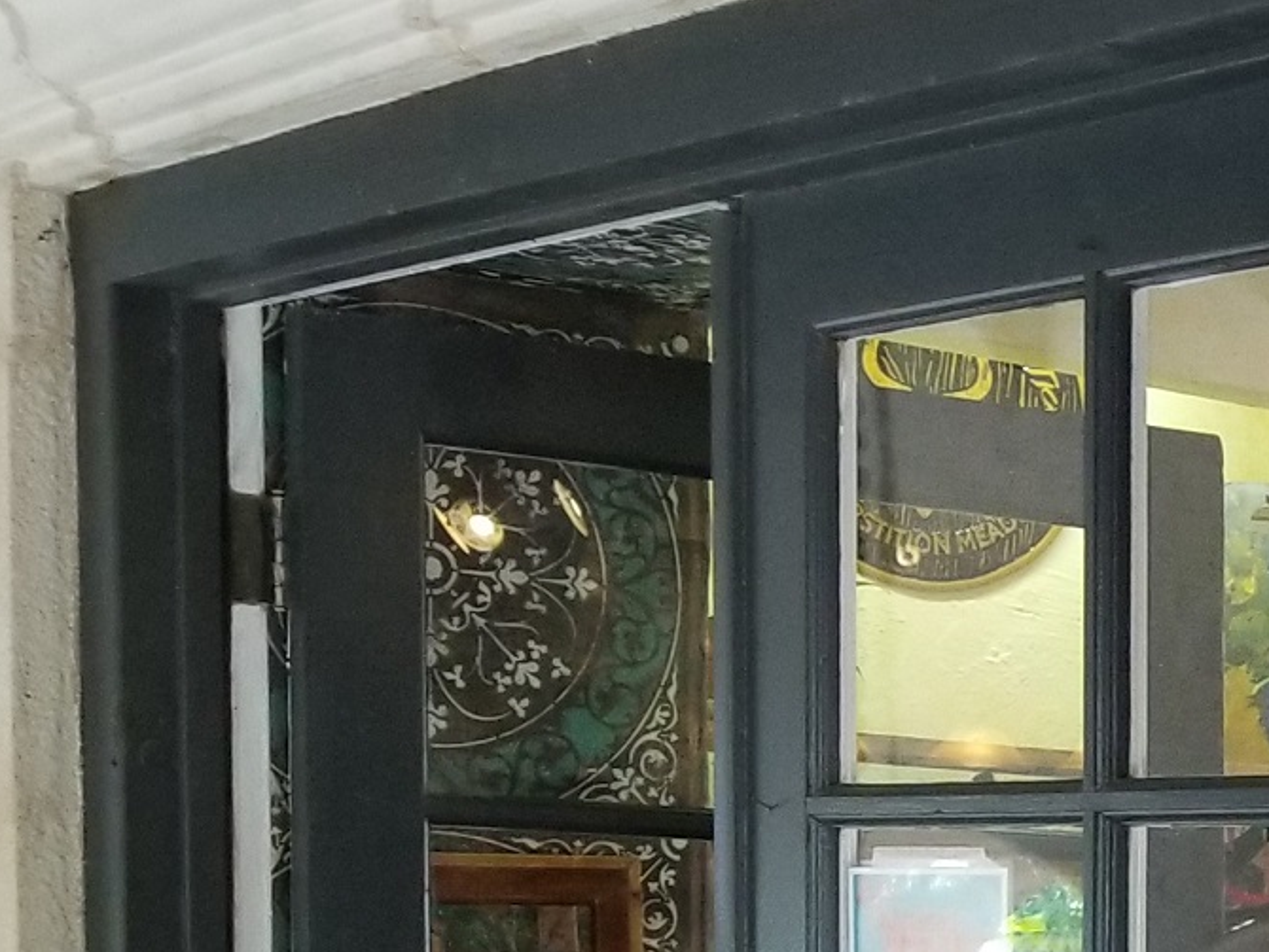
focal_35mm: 97
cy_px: 1335
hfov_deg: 16.8
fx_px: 3557
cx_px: 2280
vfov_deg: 14.4
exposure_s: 1/40
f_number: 1.7
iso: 200
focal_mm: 4.3
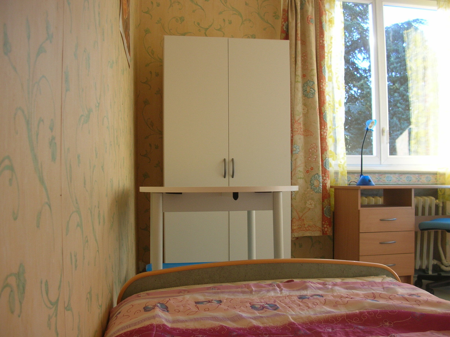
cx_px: 225
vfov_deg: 40.6
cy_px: 168
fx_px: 455
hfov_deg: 52.7
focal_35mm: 35
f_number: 2.8
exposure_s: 1/60.8
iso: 50
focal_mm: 5.8
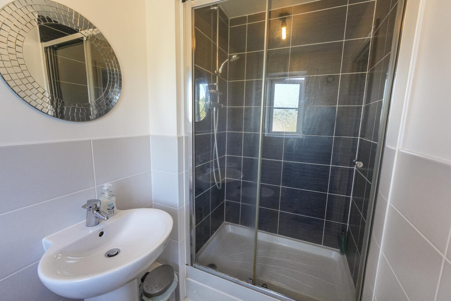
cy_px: 150
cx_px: 226
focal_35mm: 15
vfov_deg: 77.3
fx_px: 188
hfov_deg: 100.4
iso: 1250
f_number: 4
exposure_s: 1/160
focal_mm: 10
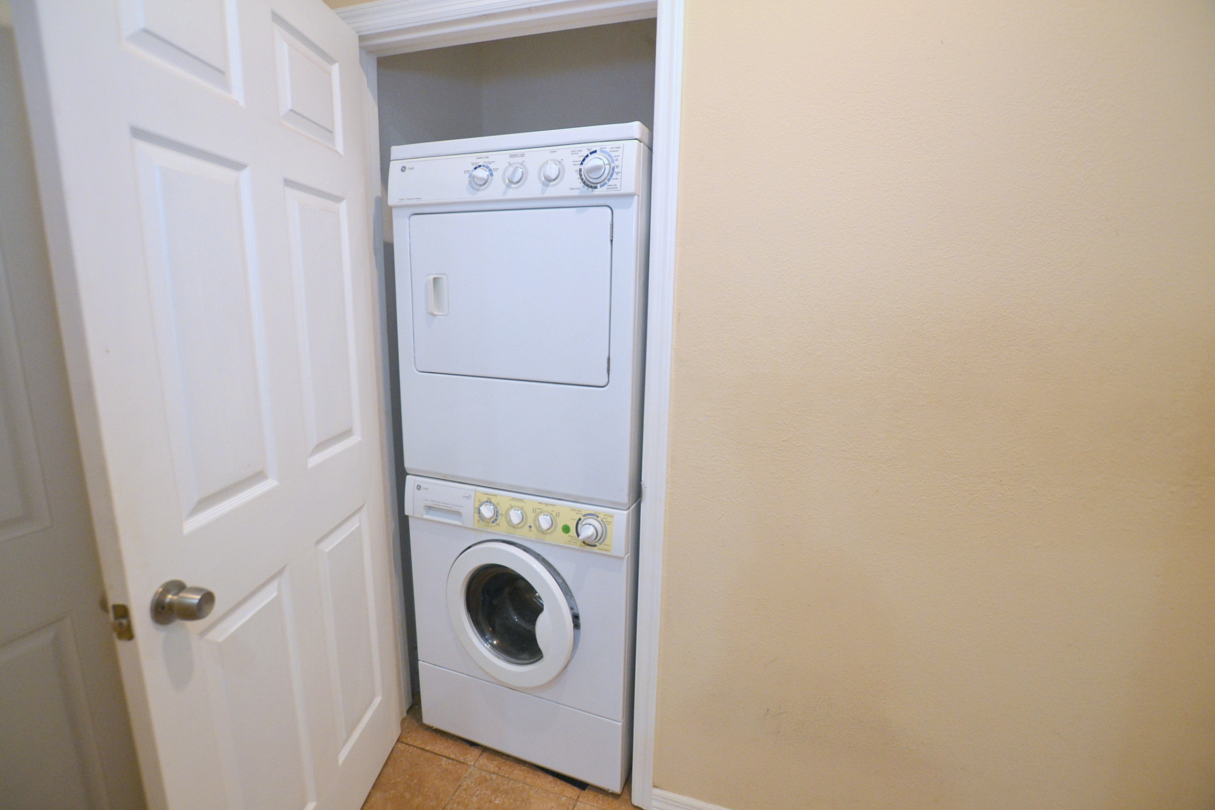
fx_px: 506
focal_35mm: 15
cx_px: 608
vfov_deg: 77.3
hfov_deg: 100.4
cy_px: 405
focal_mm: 10
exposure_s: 1/60
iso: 560
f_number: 3.5
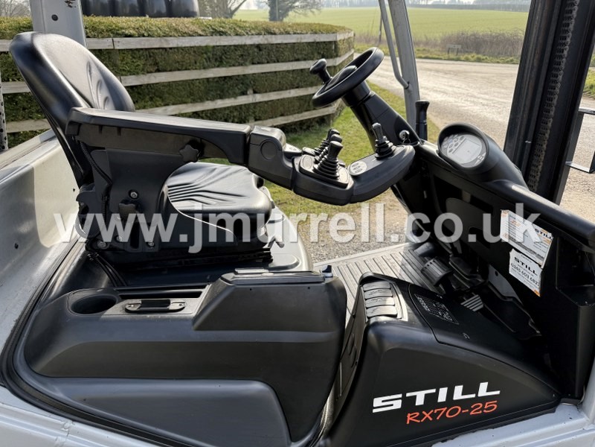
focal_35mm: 24
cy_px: 224
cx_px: 298
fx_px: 413
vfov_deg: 56.8
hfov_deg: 71.6
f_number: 1.78
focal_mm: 6.76
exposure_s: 1/1075
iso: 100
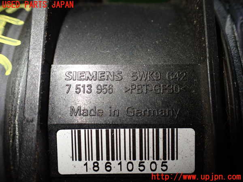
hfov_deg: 60.0
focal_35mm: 30
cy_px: 91
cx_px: 122
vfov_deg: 46.8
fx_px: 211
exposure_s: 1/125
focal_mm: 5.4
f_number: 2.3
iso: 250
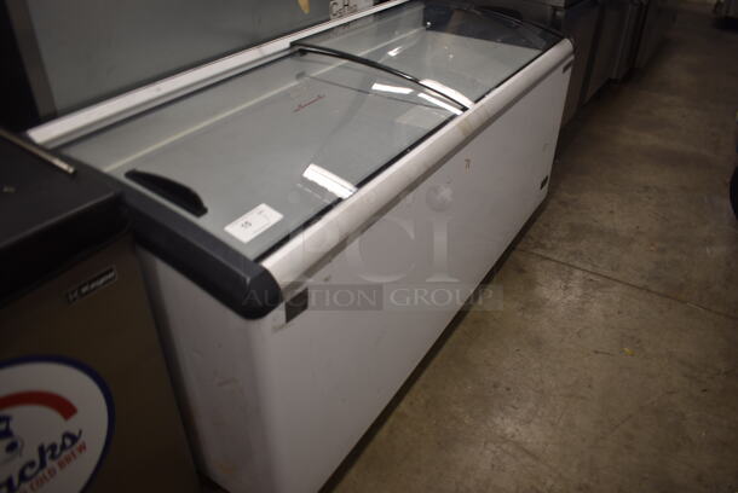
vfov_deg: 48.0
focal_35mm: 27
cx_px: 369
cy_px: 246
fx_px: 554
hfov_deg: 67.3
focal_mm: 18
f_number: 3.5
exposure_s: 1/30
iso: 160
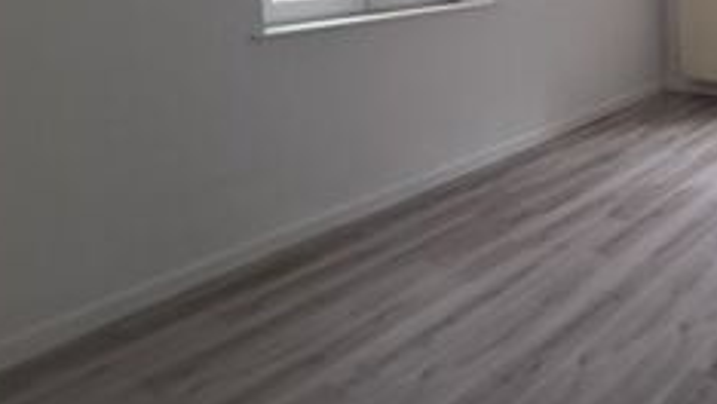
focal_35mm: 29
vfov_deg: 35.7
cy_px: -15
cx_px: 692
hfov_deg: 54.0
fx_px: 552
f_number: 2.2
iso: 80
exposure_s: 1/100
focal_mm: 2.2
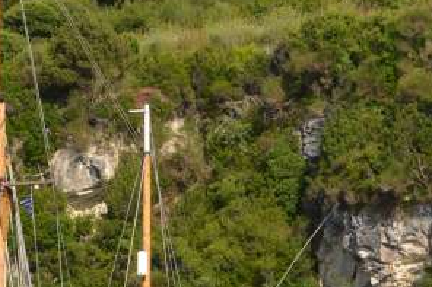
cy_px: 227
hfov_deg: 7.1
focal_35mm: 284
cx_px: -225
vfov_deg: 4.8
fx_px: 3406
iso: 125
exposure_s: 1/200
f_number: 7.1
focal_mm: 70
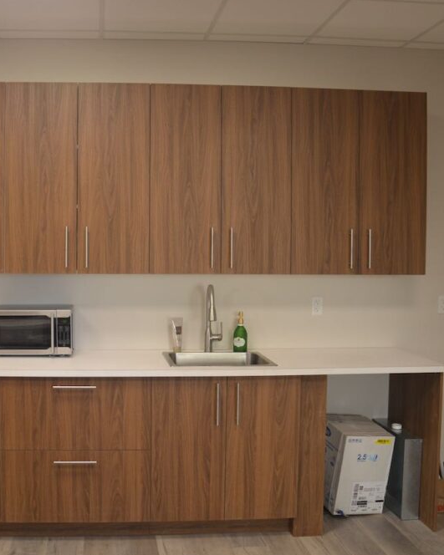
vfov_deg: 46.8
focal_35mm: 39
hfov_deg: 37.4
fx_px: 641
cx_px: 116
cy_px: 276
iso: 500
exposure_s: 1/60
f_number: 4
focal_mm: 18
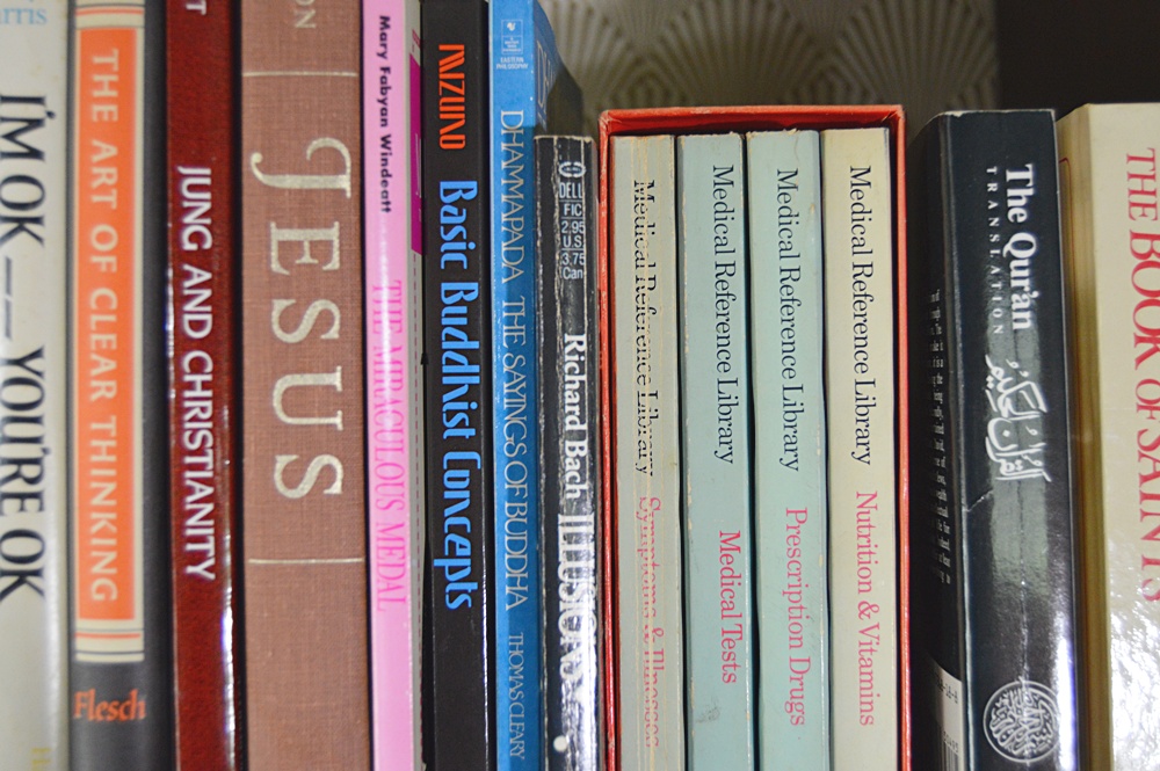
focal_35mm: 45
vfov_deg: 29.8
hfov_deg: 43.6
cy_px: 386
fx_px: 1449
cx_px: 580
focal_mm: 30
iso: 1100
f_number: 4.2
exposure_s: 1/60
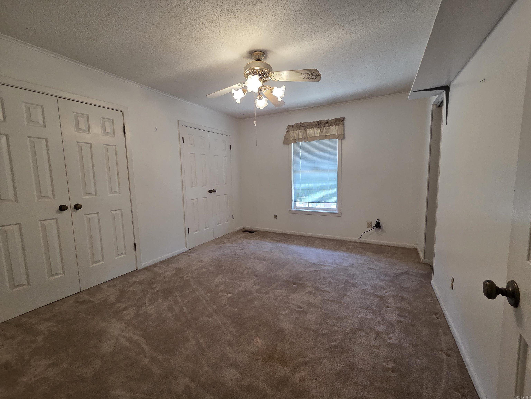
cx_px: 266
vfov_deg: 89.9
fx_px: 199
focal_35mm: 13
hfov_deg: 106.2
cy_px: 200
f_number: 2.2
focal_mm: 2.2
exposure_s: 1/60
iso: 200
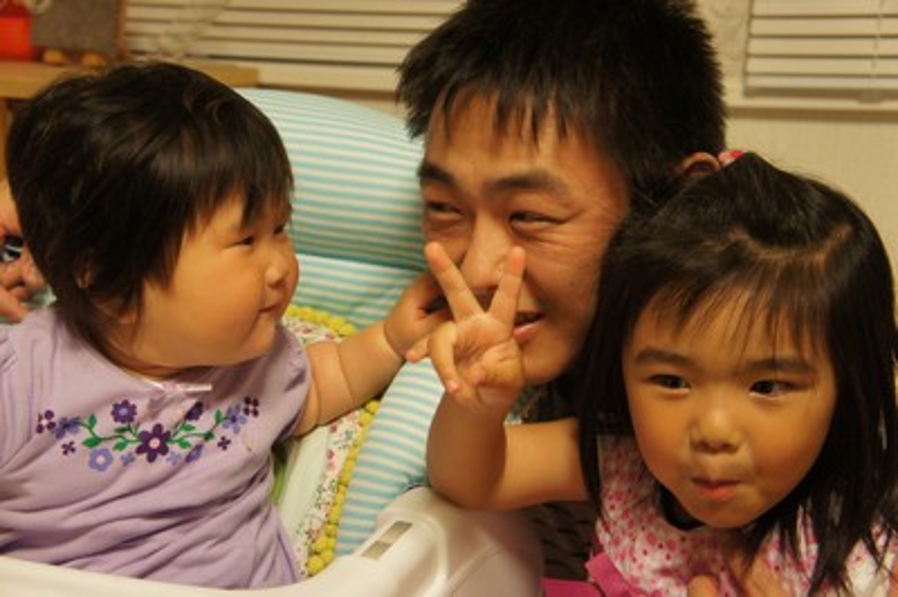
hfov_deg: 40.0
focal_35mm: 50
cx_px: 449
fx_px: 1234
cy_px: 298
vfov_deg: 27.2
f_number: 4.5
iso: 1000
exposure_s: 1/60
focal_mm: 33
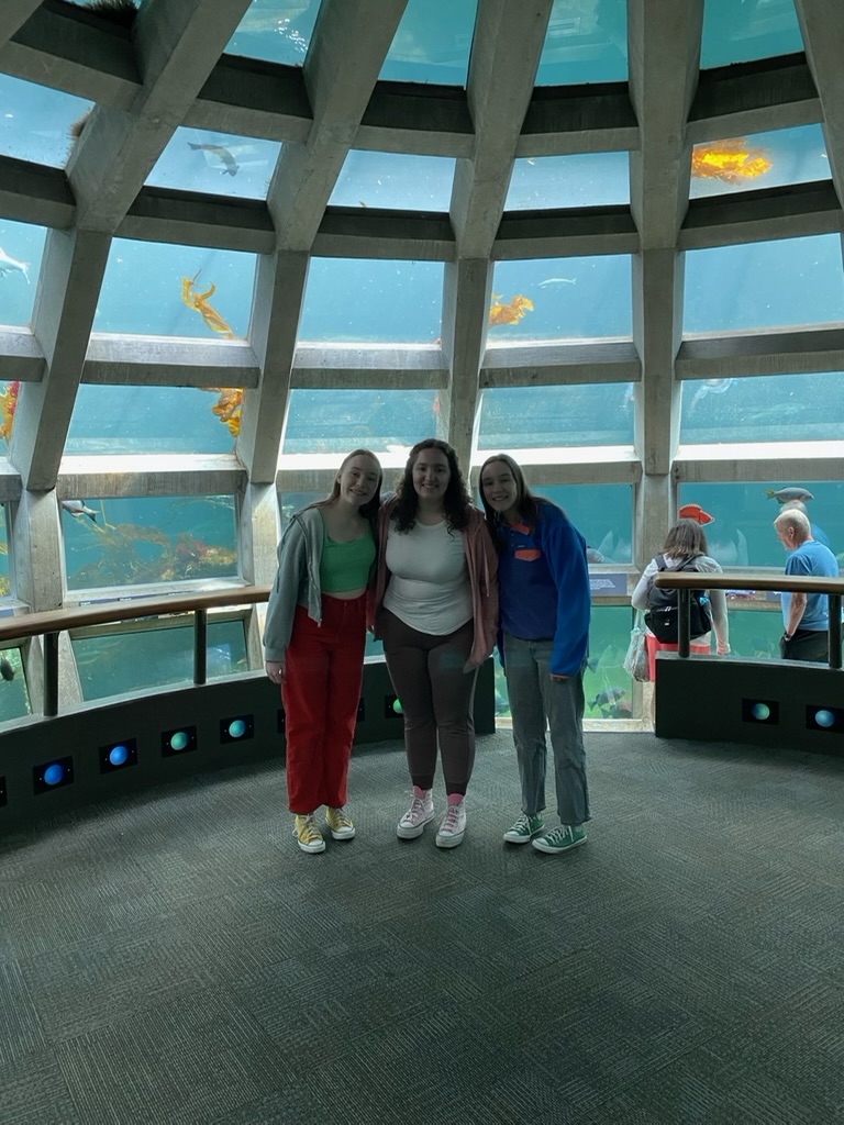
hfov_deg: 53.1
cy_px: 562
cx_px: 422
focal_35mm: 26
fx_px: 845
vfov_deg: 67.3
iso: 250
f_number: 1.8
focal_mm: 4.25
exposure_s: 1/60
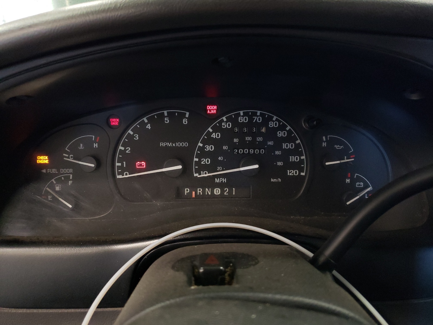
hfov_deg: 67.3
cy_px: 162
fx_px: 325
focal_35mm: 26
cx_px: 216
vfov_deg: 53.1
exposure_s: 1/30
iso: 345
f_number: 1.5
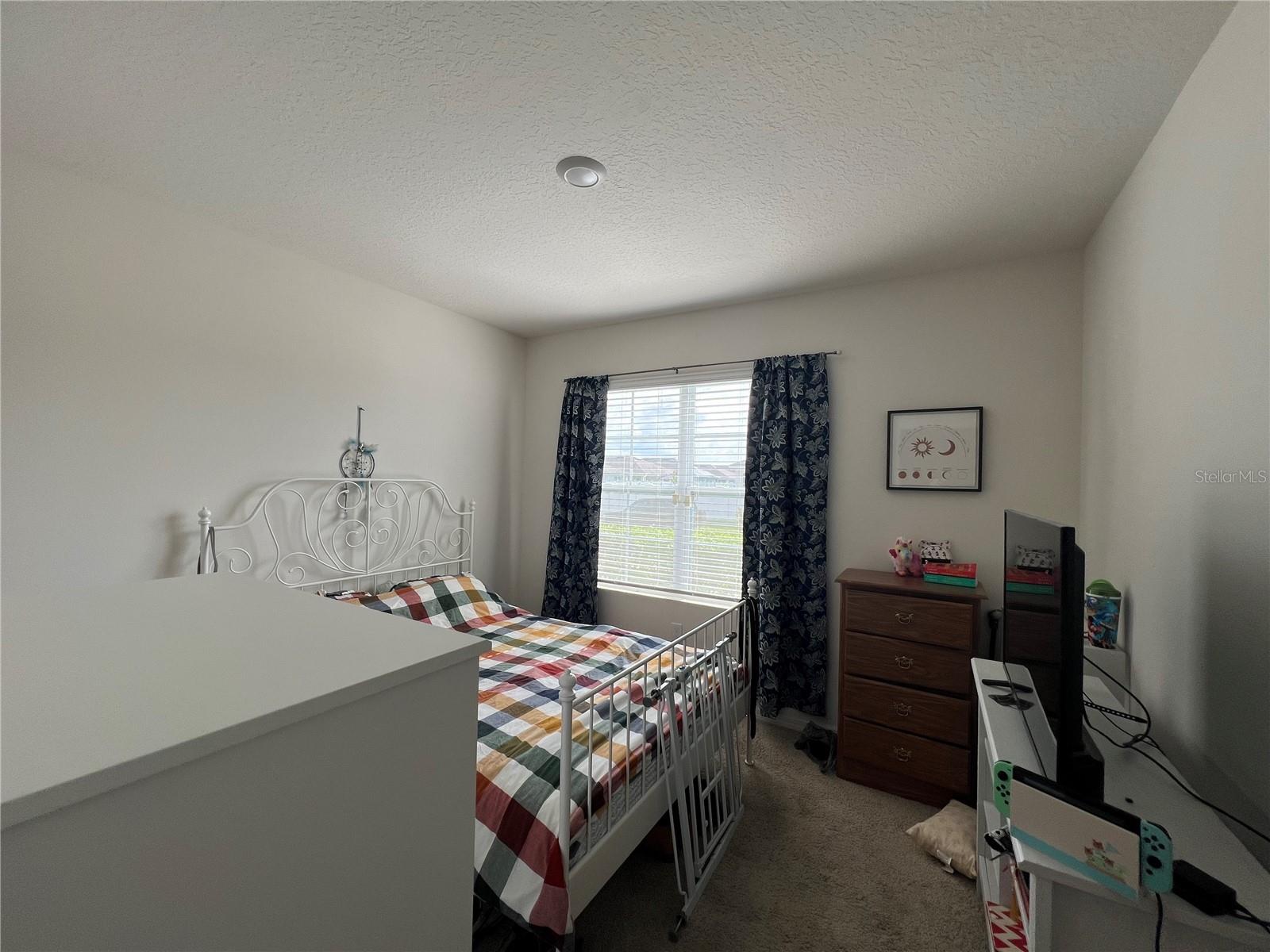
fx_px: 477
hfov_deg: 106.2
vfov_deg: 89.9
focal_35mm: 13
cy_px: 476
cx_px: 635
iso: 32
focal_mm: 1.57
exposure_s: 1/292
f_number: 1.8
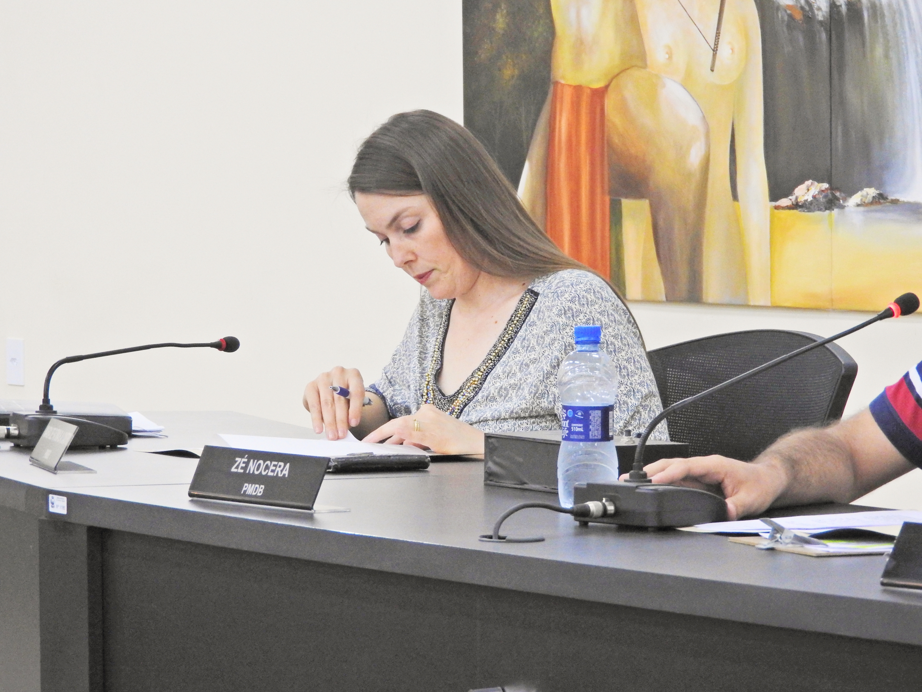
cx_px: 461
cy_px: 346
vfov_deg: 8.3
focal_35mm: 180
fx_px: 4795
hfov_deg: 11.0
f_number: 5.3
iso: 800
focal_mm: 32.2
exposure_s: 1/15
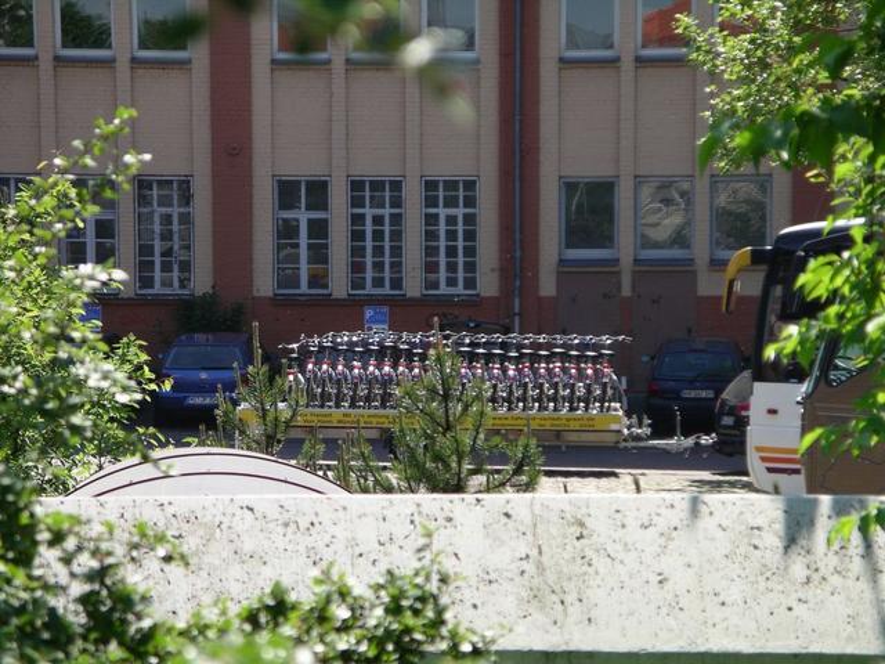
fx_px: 4781
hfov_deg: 10.6
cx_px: 442
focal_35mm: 187
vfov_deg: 7.9
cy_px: 332
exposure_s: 1/320
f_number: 4.6
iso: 64
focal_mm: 39
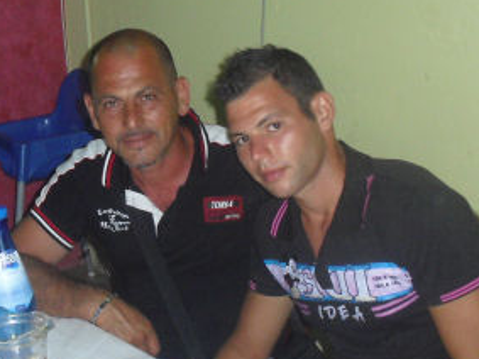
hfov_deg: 25.7
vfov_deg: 19.6
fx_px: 1037
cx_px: 127
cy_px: 176
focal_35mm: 75
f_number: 3.1
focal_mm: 6.3
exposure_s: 1/60
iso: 400
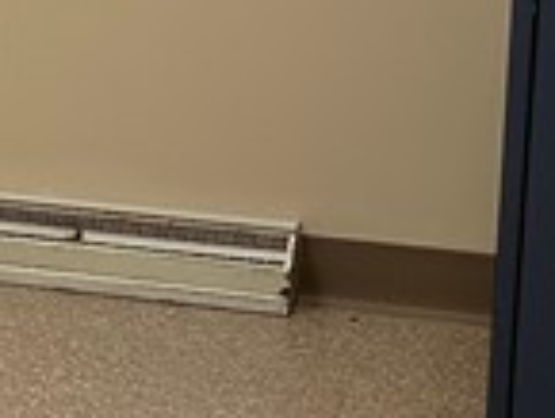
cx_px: -249
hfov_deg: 11.3
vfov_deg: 8.8
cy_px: 81
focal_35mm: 169
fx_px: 2712
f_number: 1.78
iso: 125
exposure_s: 1/60
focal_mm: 6.86
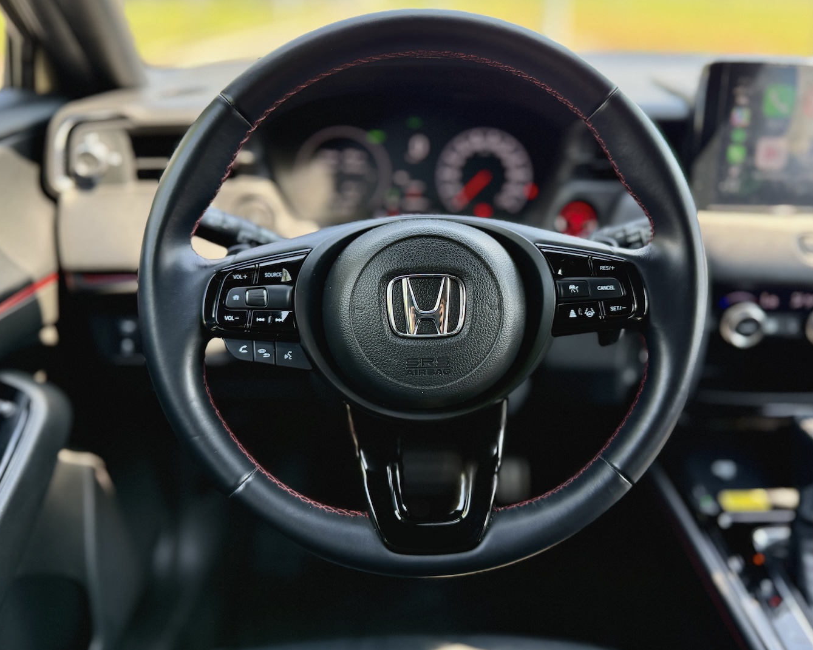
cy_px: 305
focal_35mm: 28
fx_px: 674
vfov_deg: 51.5
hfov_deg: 62.2
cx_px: 428
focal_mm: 6.76
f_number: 1.78
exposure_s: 1/146
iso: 200
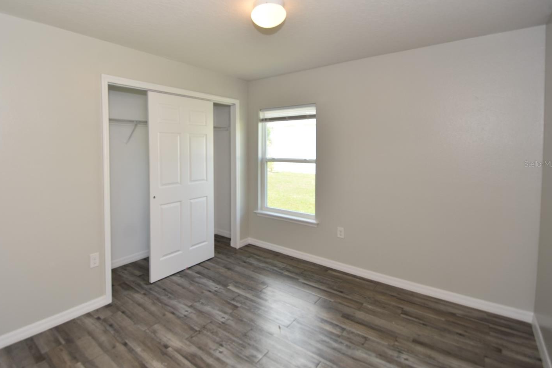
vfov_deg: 70.2
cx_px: 246
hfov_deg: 92.9
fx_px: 261
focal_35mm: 17
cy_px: 164
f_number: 4
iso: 200
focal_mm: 10
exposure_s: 1/60
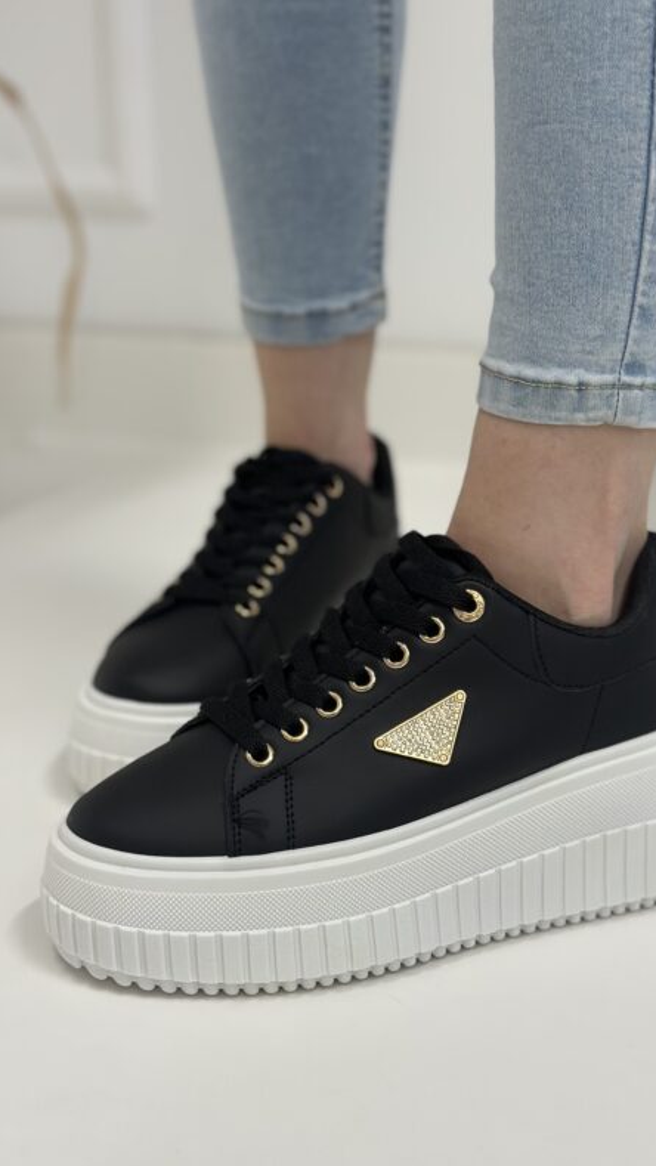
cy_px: 590
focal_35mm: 53
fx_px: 1638
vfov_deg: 39.2
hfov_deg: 22.6
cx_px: 371
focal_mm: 6.86
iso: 125
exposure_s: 1/100
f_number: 1.78
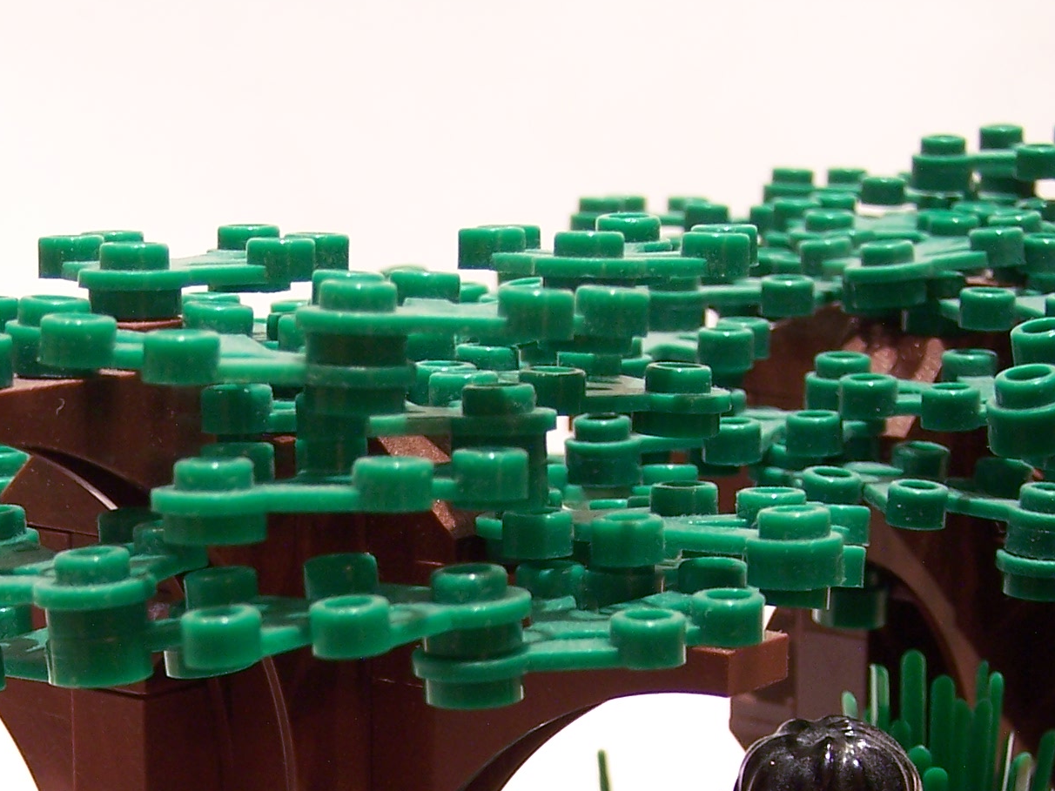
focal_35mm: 102
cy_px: 787
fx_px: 3109
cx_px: 276
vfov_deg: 14.3
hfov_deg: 19.1
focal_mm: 8
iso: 80
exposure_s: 1/3
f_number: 3
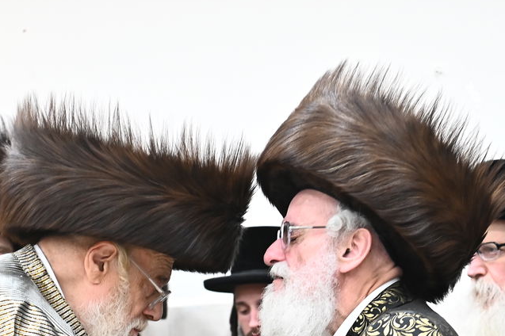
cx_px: 262
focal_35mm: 123
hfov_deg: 16.7
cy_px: 358
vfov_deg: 11.0
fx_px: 1724
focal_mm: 56
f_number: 3.5
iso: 2500
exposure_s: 1/200
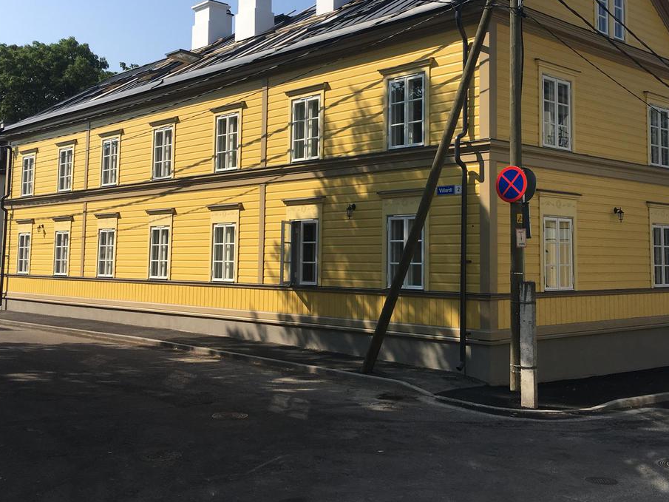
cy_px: 183
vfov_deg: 34.9
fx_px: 792
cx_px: 391
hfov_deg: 45.6
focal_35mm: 41
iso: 25
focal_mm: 4.15
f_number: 2.2
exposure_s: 1/1479
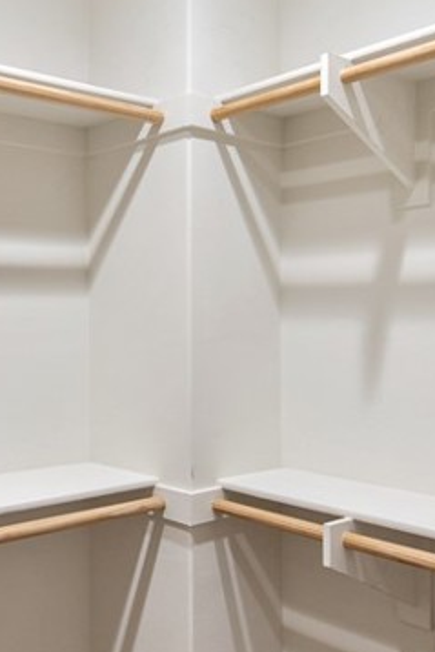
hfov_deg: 31.1
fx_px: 724
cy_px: 323
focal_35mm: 40
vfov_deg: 48.4
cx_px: 7
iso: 400
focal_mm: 14
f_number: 2.8
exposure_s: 1/125
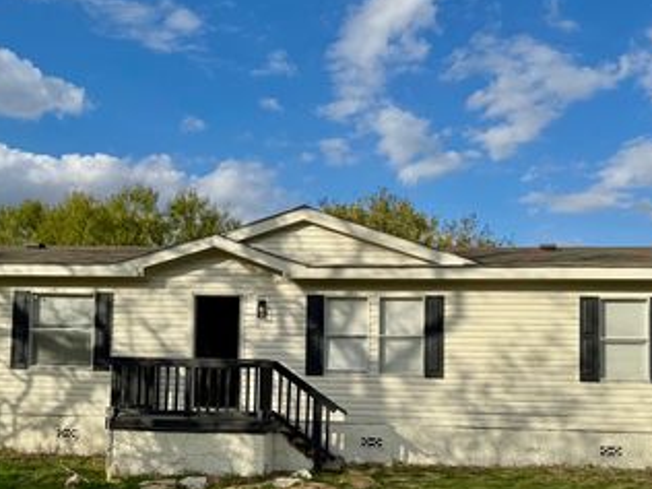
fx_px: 716
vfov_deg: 37.2
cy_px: 341
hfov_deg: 49.0
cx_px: 307
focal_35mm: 38
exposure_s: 1/5814
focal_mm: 6.76
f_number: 1.78
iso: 80
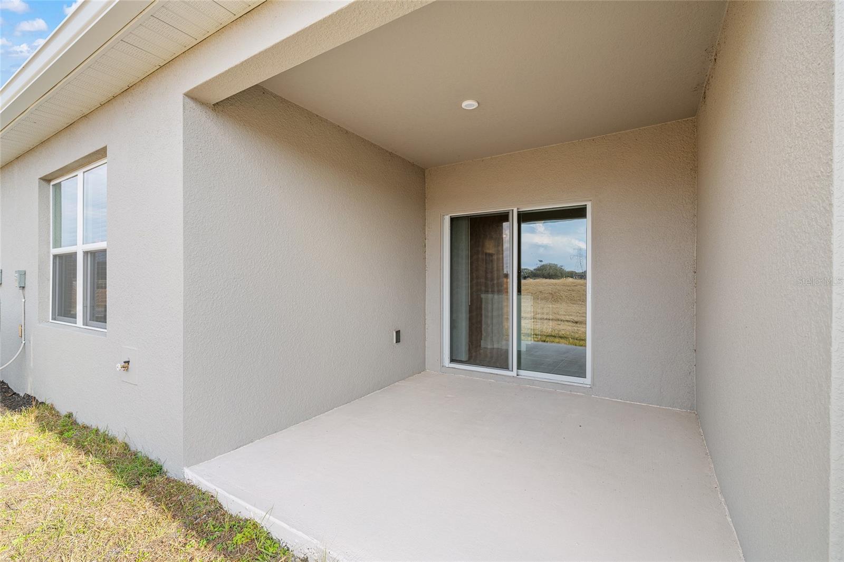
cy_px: 281
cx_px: 422
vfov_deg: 73.7
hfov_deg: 96.7
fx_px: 375
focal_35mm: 16
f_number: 8
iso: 100
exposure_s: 1/60
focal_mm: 16
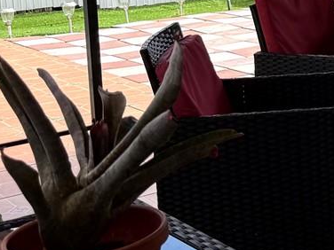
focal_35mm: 102
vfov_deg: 14.2
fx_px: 984
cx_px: 578
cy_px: -29
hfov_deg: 16.5
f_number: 1.78
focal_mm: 6.76
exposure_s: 1/1156
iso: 80
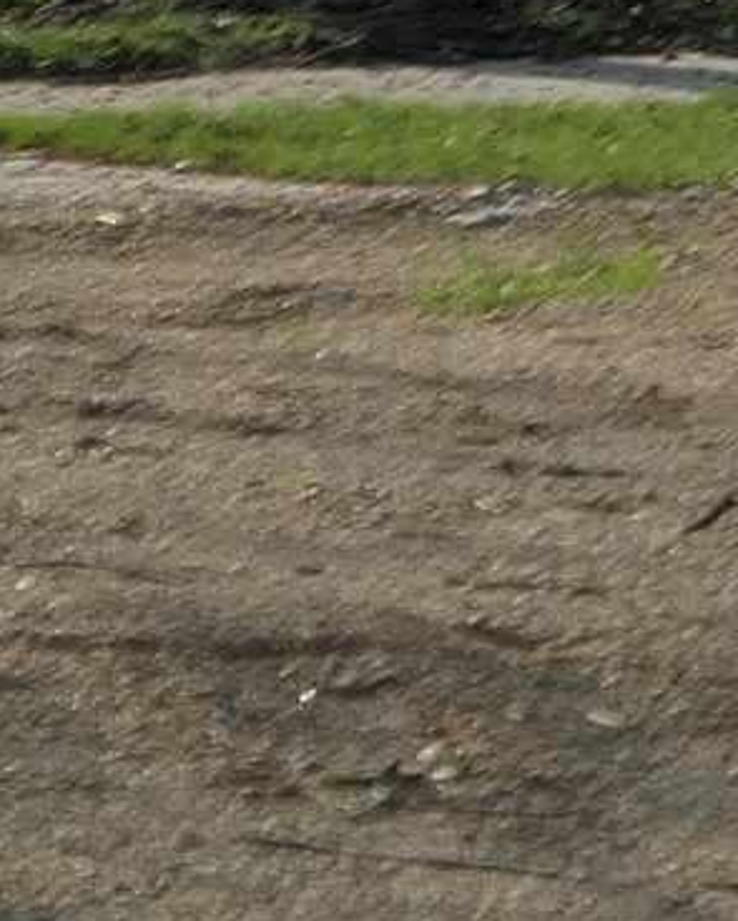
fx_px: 13503
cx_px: 2525
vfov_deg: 3.8
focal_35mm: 495
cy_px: -1318
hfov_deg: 3.1
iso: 125
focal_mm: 23
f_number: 4.5
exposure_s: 1/800
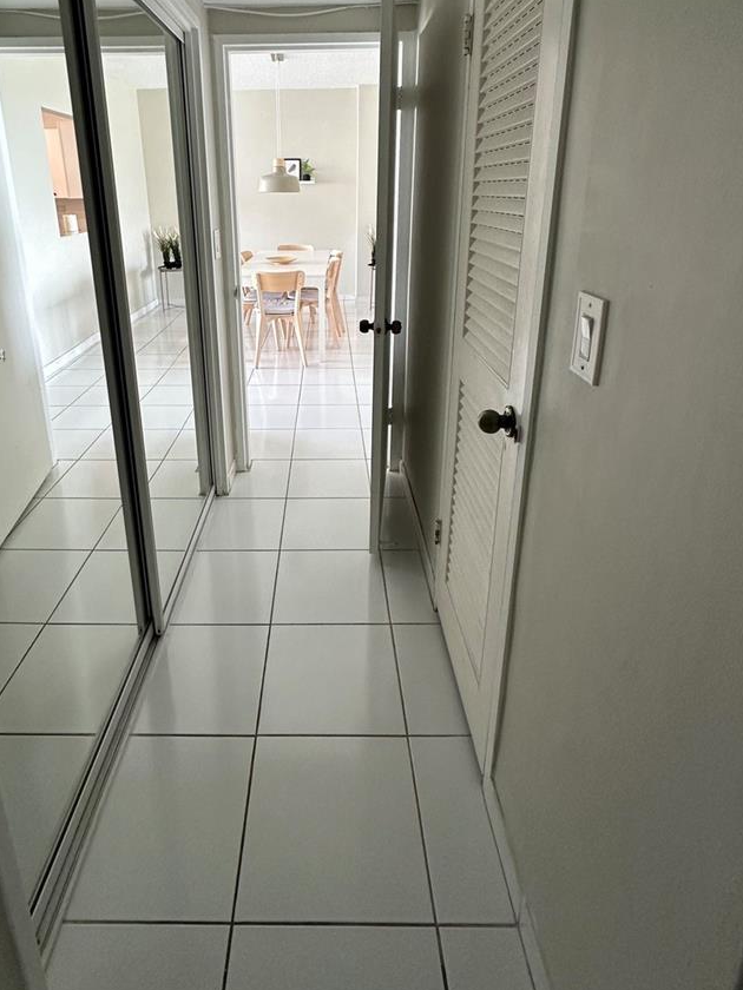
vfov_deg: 79.8
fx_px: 572
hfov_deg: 65.7
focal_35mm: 20
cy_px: 356
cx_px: 320
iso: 200
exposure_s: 1/120
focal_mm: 2.22
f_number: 2.2
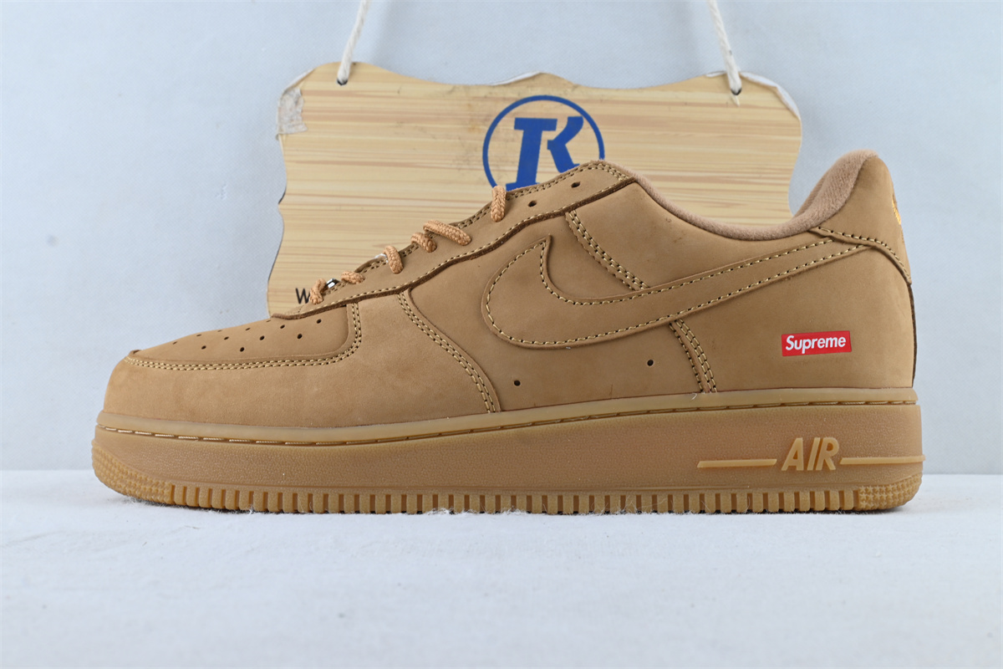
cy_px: 334
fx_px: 1107
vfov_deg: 33.6
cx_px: 502
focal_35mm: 40
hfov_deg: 48.7
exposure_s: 1/13
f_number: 10
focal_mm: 26.5
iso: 100
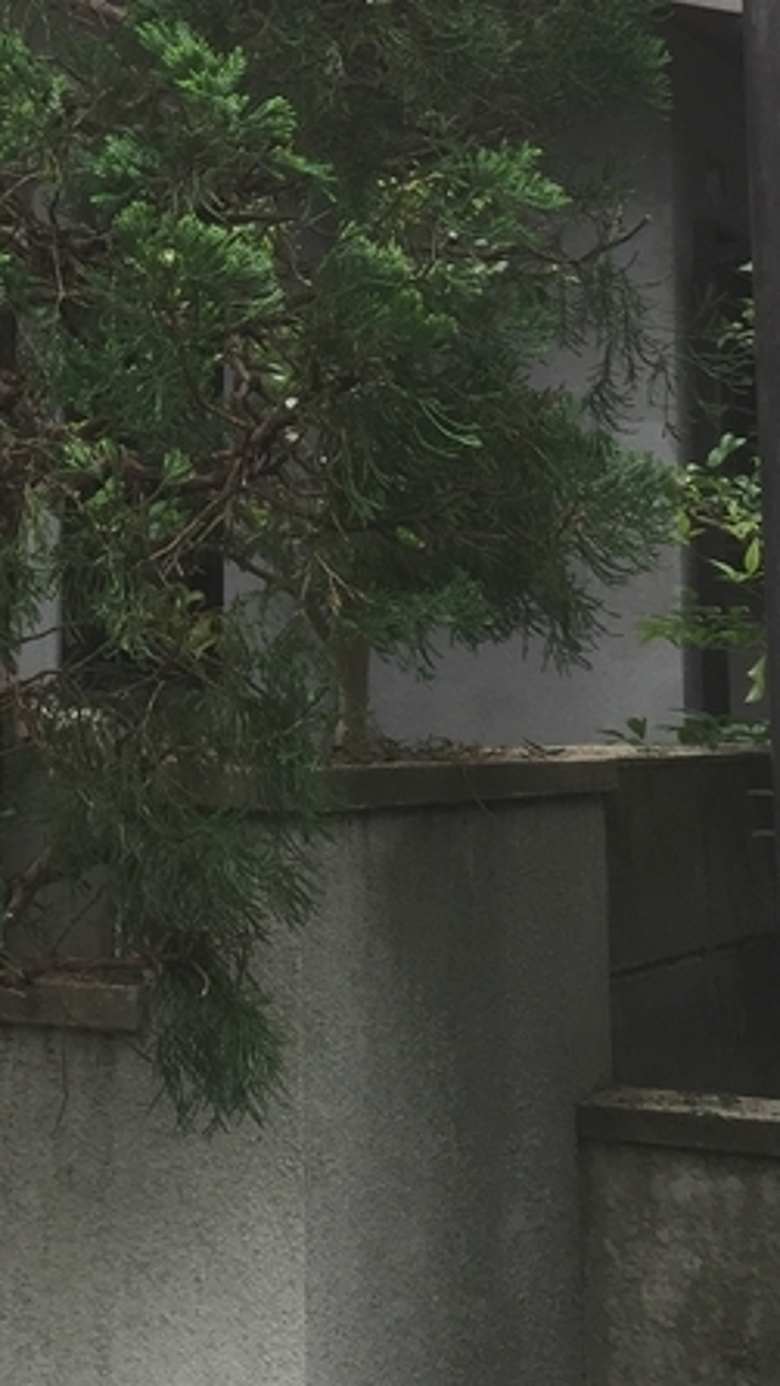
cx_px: -68
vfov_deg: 24.0
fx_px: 3124
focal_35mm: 85
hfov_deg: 13.9
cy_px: 12
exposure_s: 1/215
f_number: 2.2
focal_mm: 4.15
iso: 32
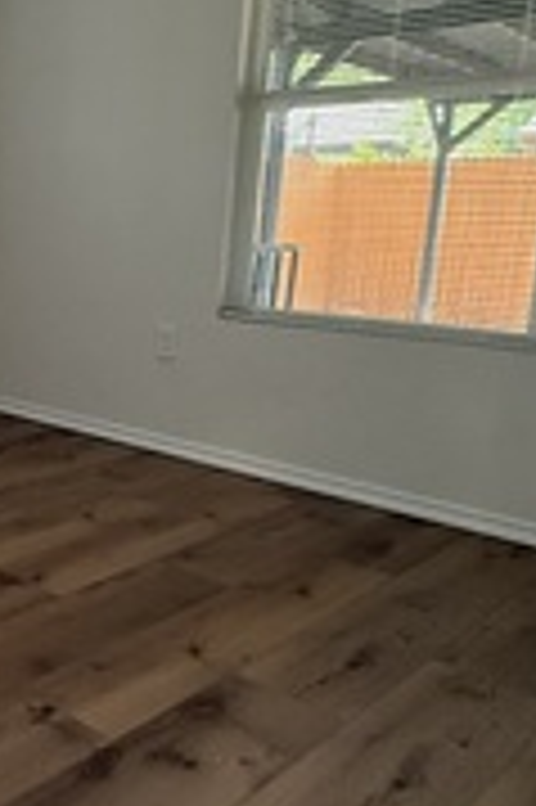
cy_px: 342
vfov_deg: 49.4
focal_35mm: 39
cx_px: -230
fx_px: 873
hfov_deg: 26.5
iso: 500
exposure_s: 1/120
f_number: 2.2
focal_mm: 2.22
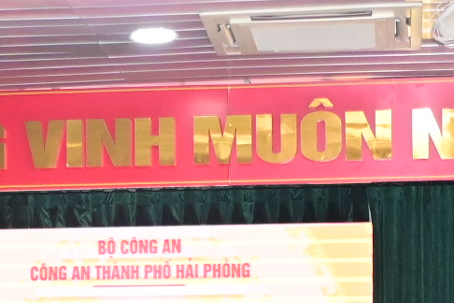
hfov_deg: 12.6
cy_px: 444
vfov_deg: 8.3
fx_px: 2043
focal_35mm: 162
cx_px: 106
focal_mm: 27
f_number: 4
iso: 2500
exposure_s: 1/200
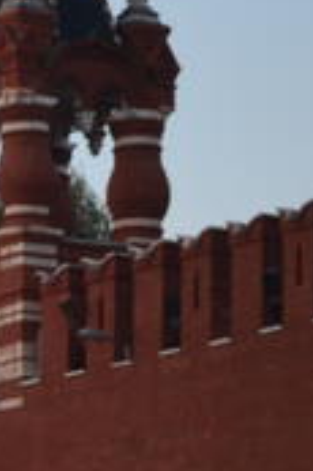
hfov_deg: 4.2
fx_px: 3959
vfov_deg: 6.8
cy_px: 422
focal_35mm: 303
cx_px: -871
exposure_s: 1/125
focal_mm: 40
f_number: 5.3
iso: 360
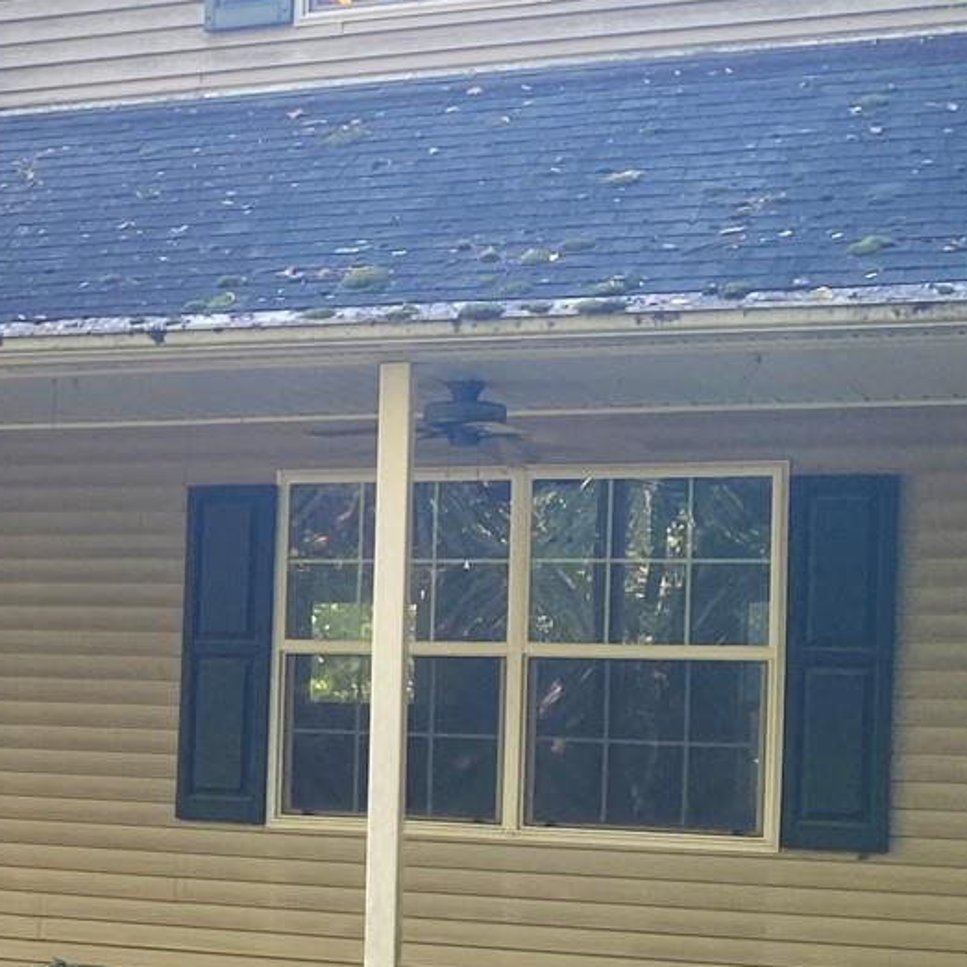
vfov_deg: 19.2
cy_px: 630
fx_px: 2844
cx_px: -381
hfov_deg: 17.7
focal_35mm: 90
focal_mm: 4.25
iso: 64
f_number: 1.8
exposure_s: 1/121
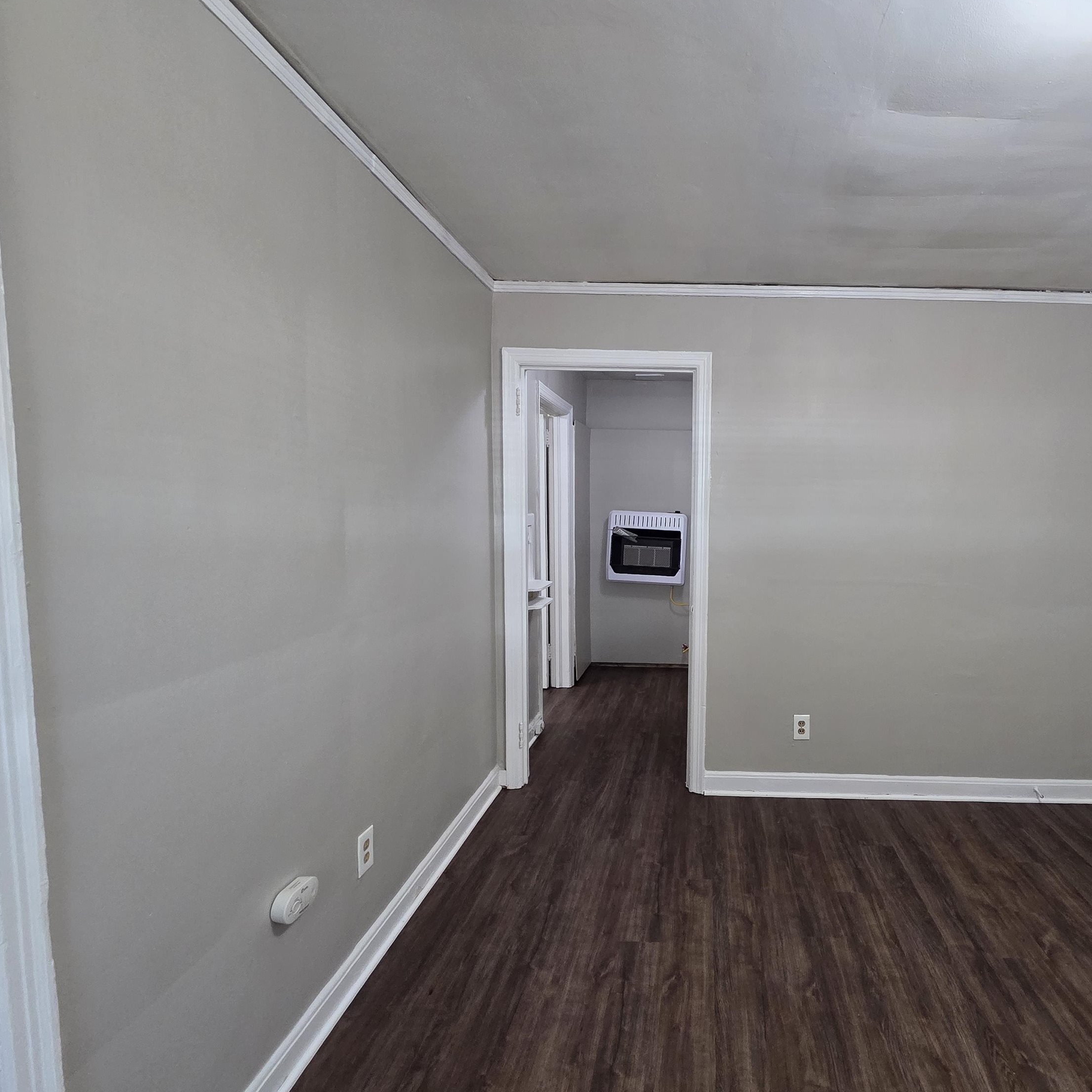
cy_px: 556
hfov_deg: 85.6
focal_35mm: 16
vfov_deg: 87.4
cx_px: 689
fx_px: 571
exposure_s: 1/60
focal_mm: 2.2
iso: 500
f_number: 2.2
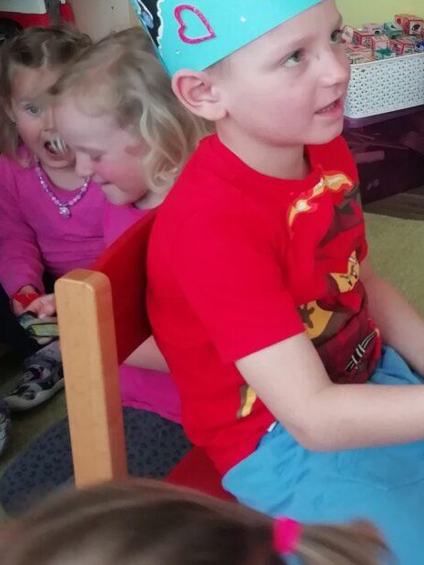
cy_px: 85
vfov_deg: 28.1
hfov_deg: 20.5
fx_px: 1094
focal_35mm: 67
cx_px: 511
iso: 80
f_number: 2.2
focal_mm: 3.46
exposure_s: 1/50
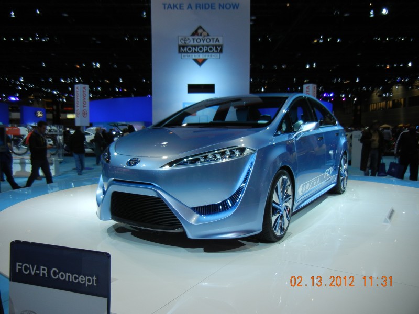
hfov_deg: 60.0
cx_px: 210
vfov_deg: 46.8
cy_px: 157
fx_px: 363
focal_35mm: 30
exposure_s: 1/116
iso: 160
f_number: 3.5
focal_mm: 5.4
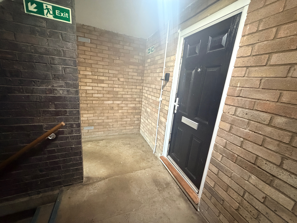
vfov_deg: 85.7
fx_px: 120
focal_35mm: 14
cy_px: 112
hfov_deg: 102.1
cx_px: 148
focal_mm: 2.22
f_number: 2.2
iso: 1250
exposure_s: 1/50
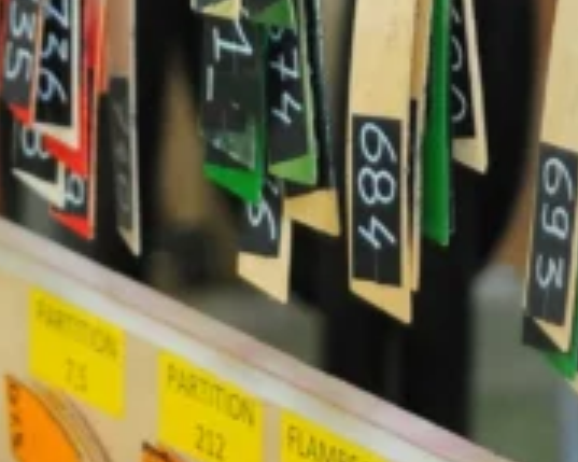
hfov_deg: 7.2
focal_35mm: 268
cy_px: -355
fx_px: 4582
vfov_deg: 5.7
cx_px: 347
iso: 2000
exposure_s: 1/320
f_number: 2
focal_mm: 50
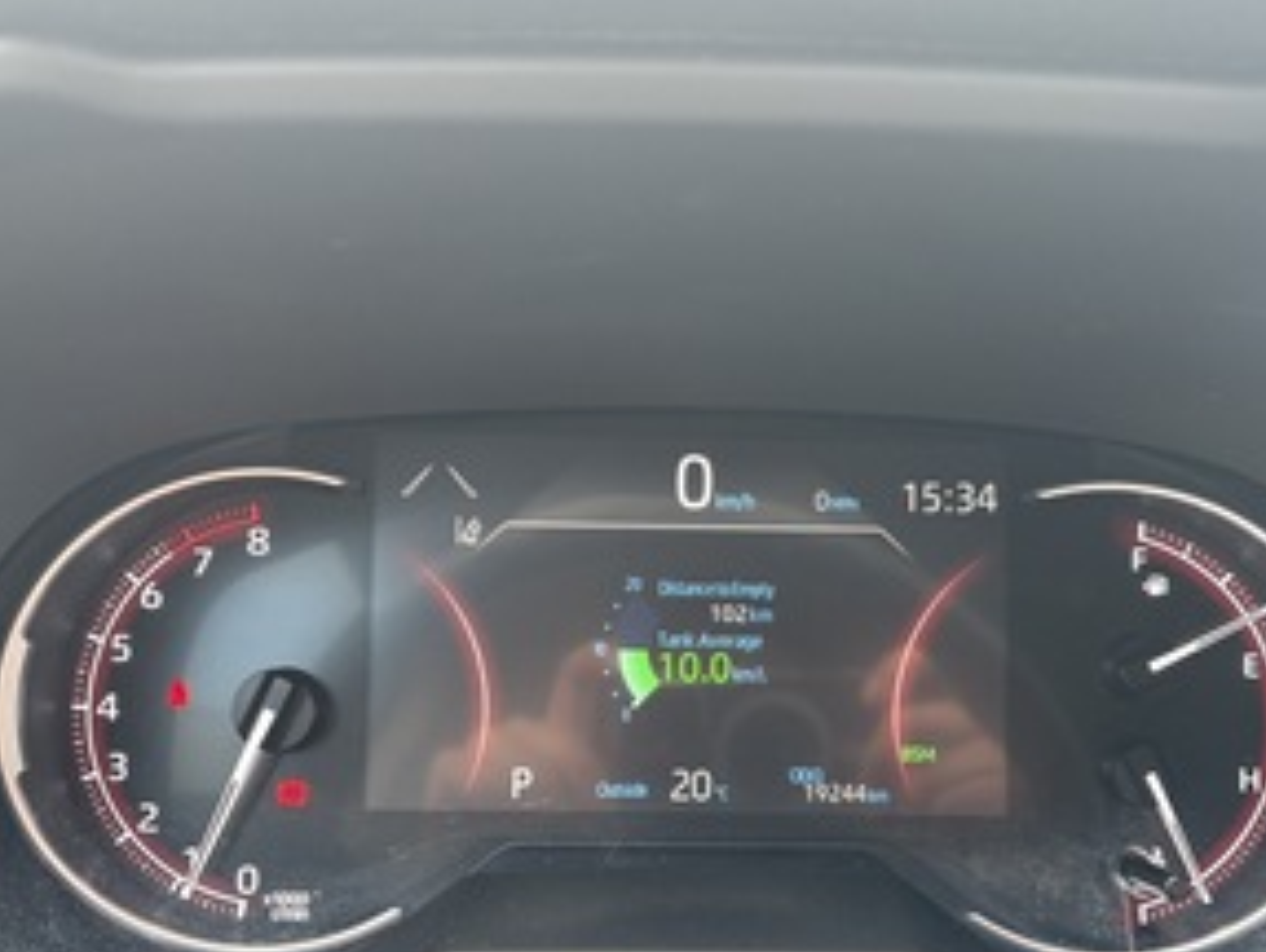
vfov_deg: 37.5
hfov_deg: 48.8
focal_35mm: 38
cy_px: 610
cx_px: 710
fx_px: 1392
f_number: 1.6
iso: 125
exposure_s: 1/60
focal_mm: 5.96
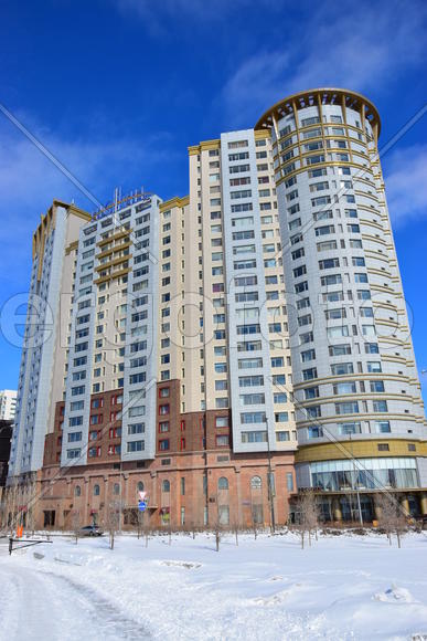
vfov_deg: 67.4
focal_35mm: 27
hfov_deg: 48.0
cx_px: 214
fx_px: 480
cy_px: 320
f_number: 11
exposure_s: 1/320
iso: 100
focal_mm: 18
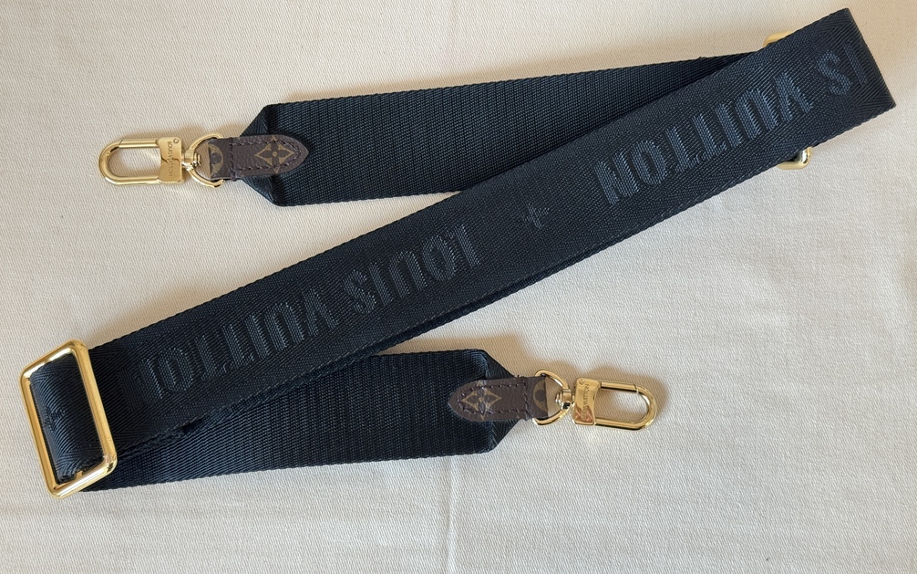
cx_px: 458
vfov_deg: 25.3
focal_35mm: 51
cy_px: 285
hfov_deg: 39.6
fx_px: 1275
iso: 100
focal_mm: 6.76
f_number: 1.78
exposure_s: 1/50
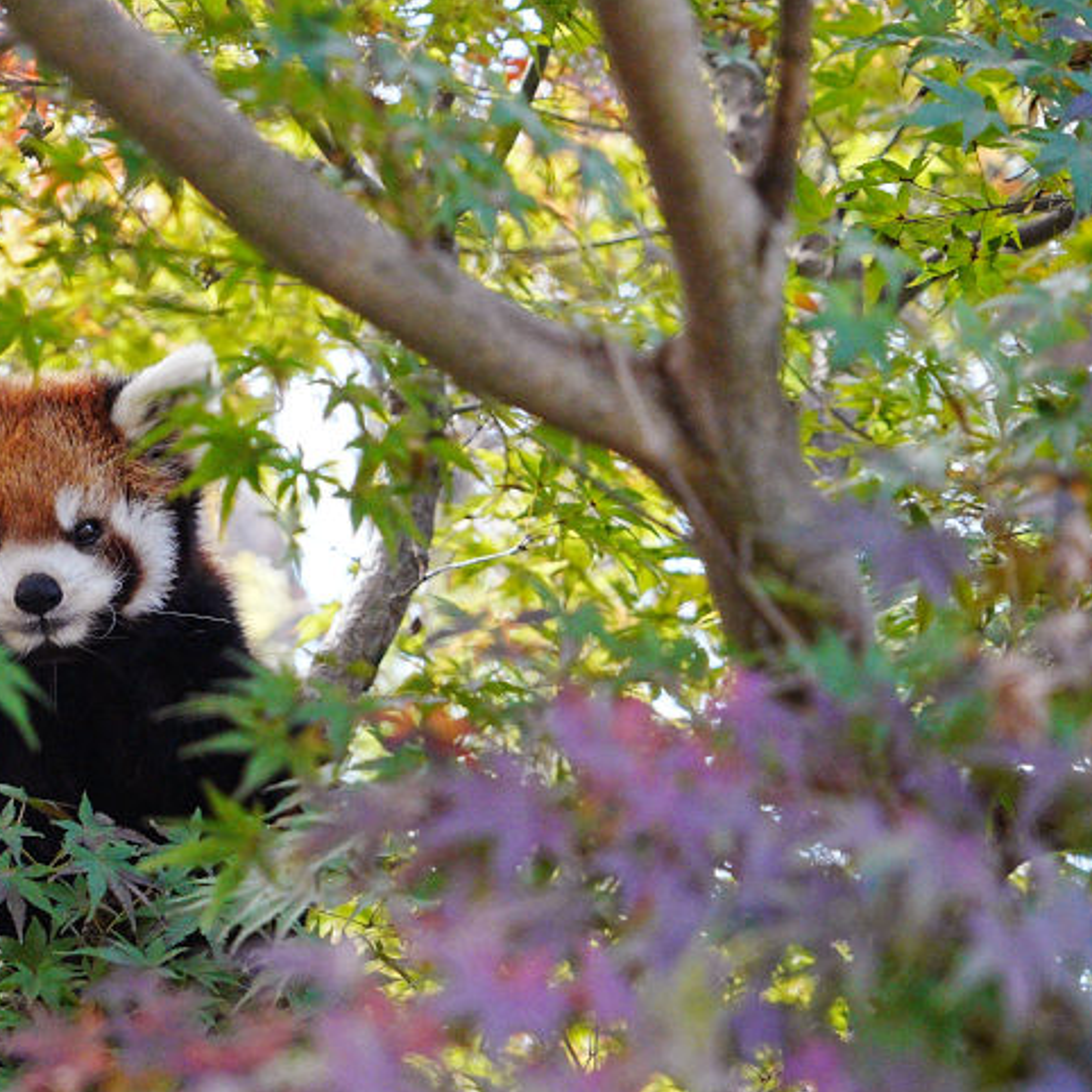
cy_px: 642
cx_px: 84
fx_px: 6603
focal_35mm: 185
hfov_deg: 9.4
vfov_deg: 9.5
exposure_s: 1/1000
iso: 6400
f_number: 6.3
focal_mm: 105
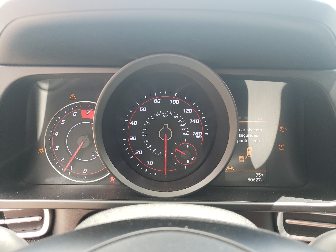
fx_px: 252
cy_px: 126
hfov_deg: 67.3
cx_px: 168
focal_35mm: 26
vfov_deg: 53.1
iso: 65
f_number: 1.5
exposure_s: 1/60.2
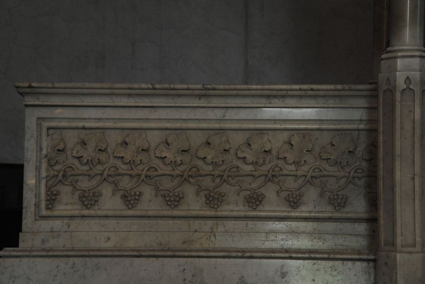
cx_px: 212
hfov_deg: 16.1
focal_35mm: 128
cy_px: 142
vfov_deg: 10.8
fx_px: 1507
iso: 400
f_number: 10
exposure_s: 1/1.3
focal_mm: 85
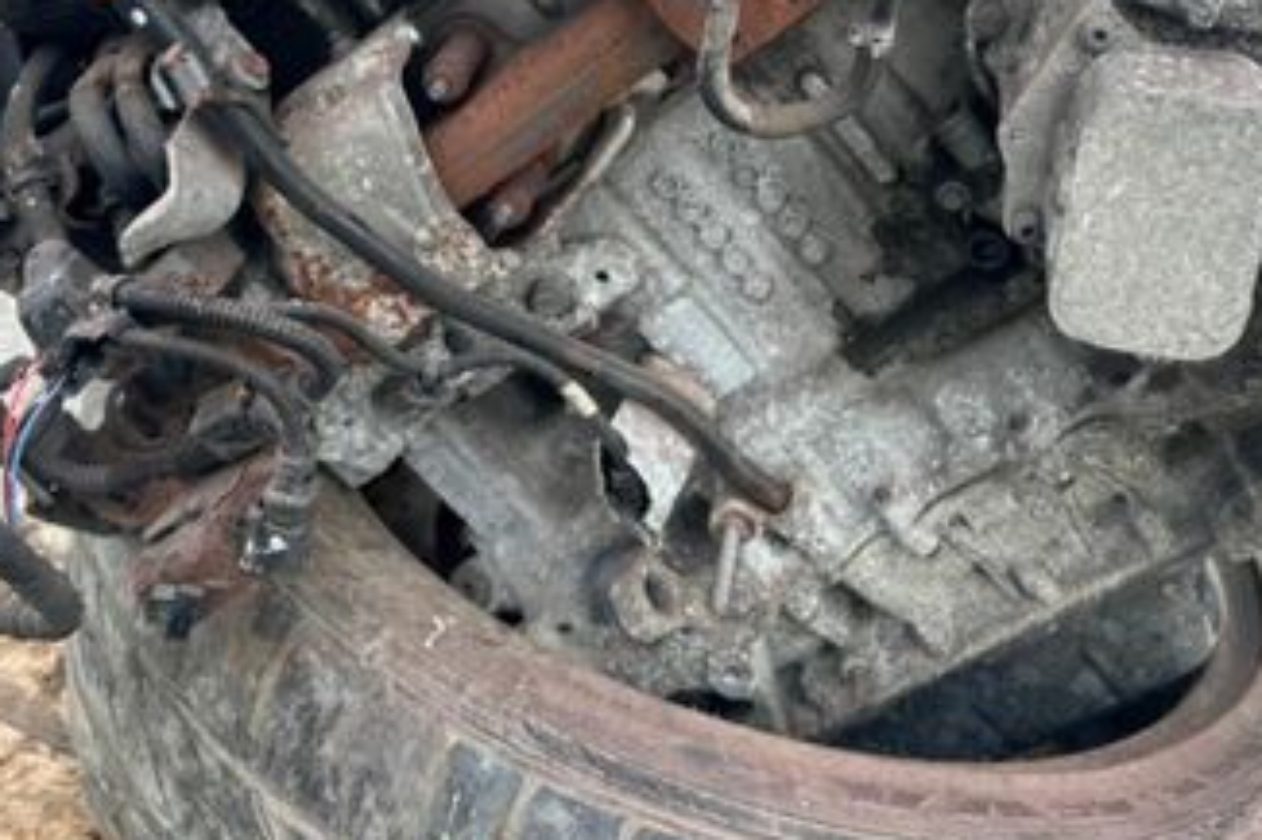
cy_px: 93
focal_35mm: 46
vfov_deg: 28.2
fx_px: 1612
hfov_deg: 42.7
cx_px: 708
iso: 80
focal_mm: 6.86
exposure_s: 1/1119
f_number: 1.78
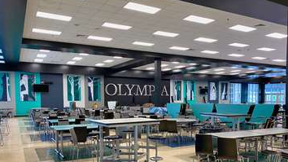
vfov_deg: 36.1
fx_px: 244
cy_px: 115
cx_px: 160
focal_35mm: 32
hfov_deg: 60.9
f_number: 1.8
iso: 80
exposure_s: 1/60
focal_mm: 4.25
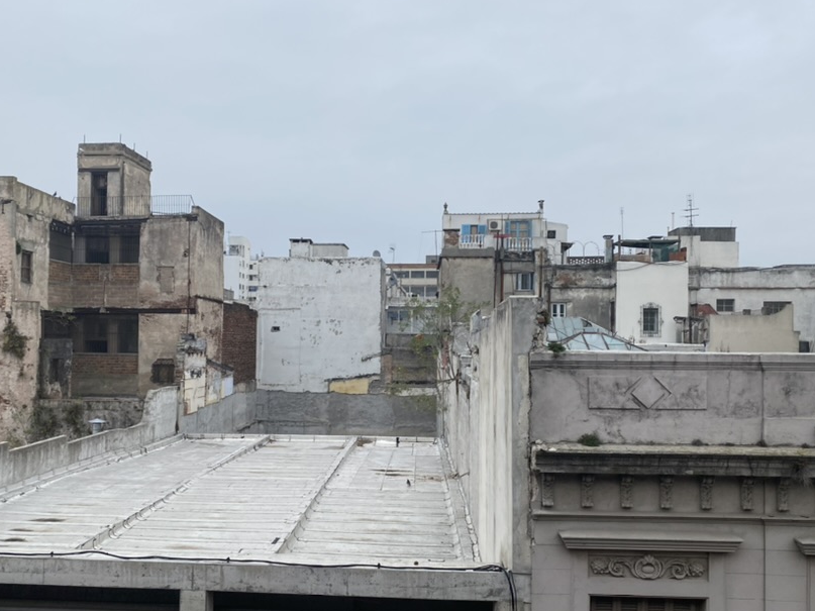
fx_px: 777
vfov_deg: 42.9
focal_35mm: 33
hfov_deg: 55.2
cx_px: 360
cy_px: 326
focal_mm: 4.25
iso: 32
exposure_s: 1/633
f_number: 1.8
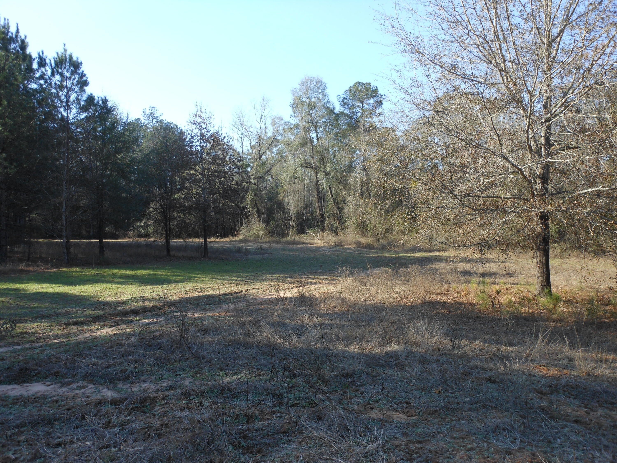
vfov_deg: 49.7
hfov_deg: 63.4
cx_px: 308
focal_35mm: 28
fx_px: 499
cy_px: 232
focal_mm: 5
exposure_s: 1/250
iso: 80
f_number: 3.7
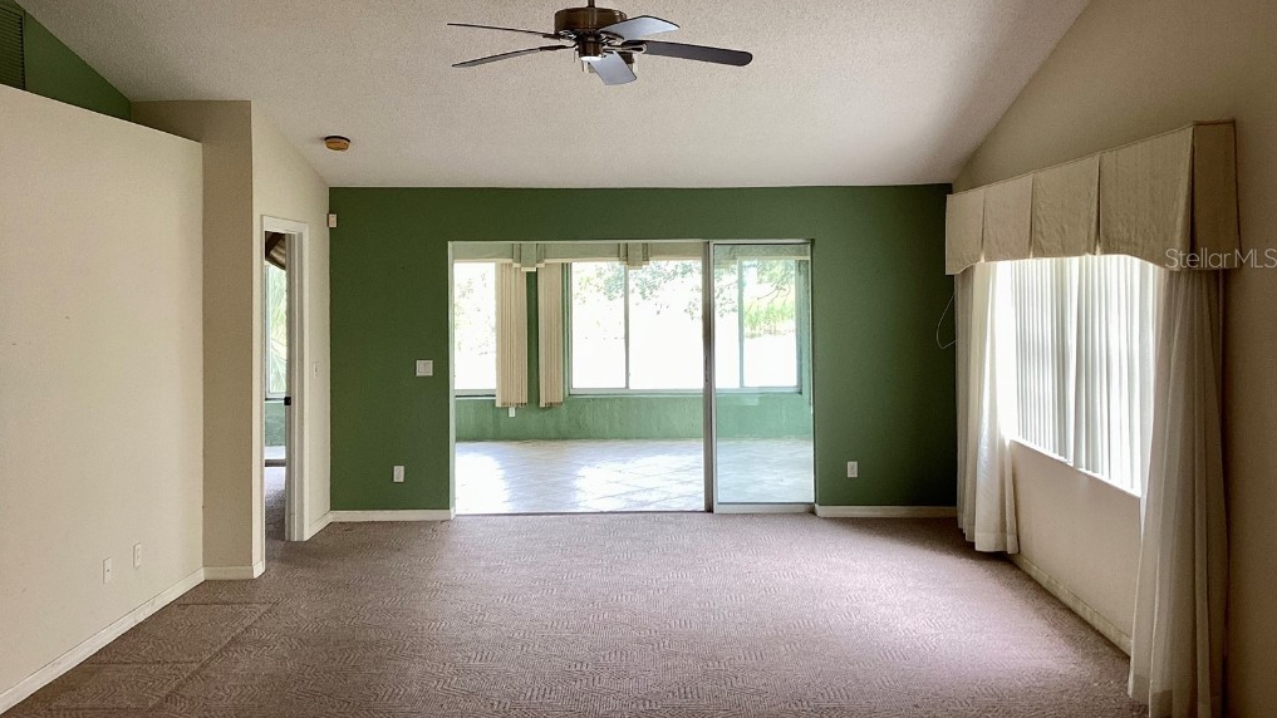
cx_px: 640
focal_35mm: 34
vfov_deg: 34.4
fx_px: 1151
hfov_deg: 58.0
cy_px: 257
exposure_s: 1/60
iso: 50
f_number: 2.4
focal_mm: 3.3
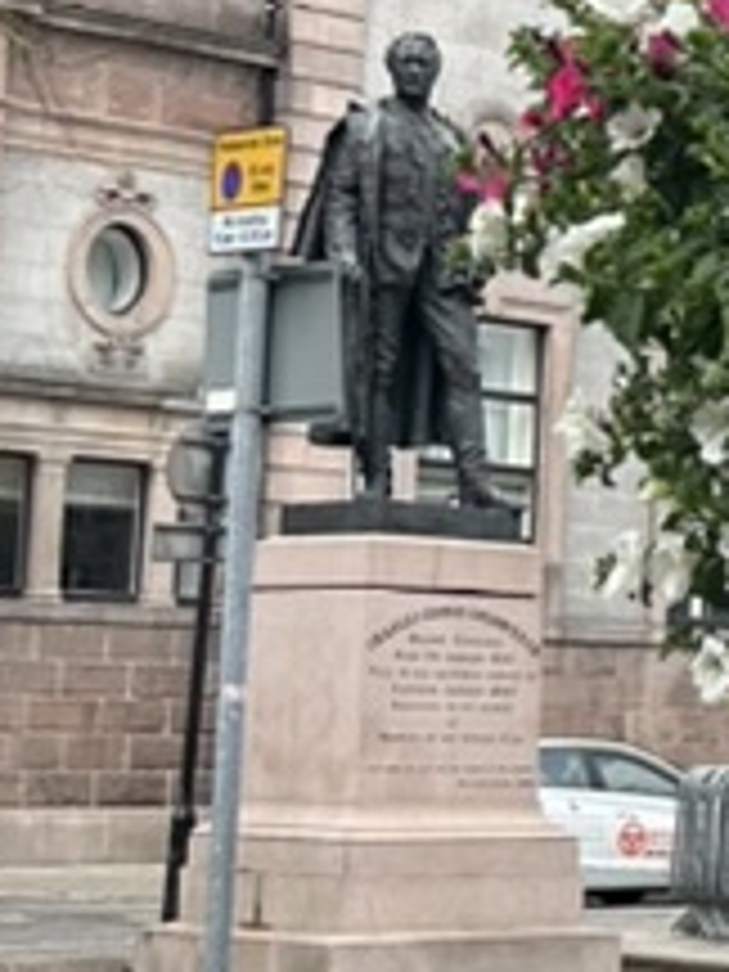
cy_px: 554
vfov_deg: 16.0
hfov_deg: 10.7
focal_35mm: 123
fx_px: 3454
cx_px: 1588
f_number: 1.5
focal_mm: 5.7
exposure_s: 1/2632
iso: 50
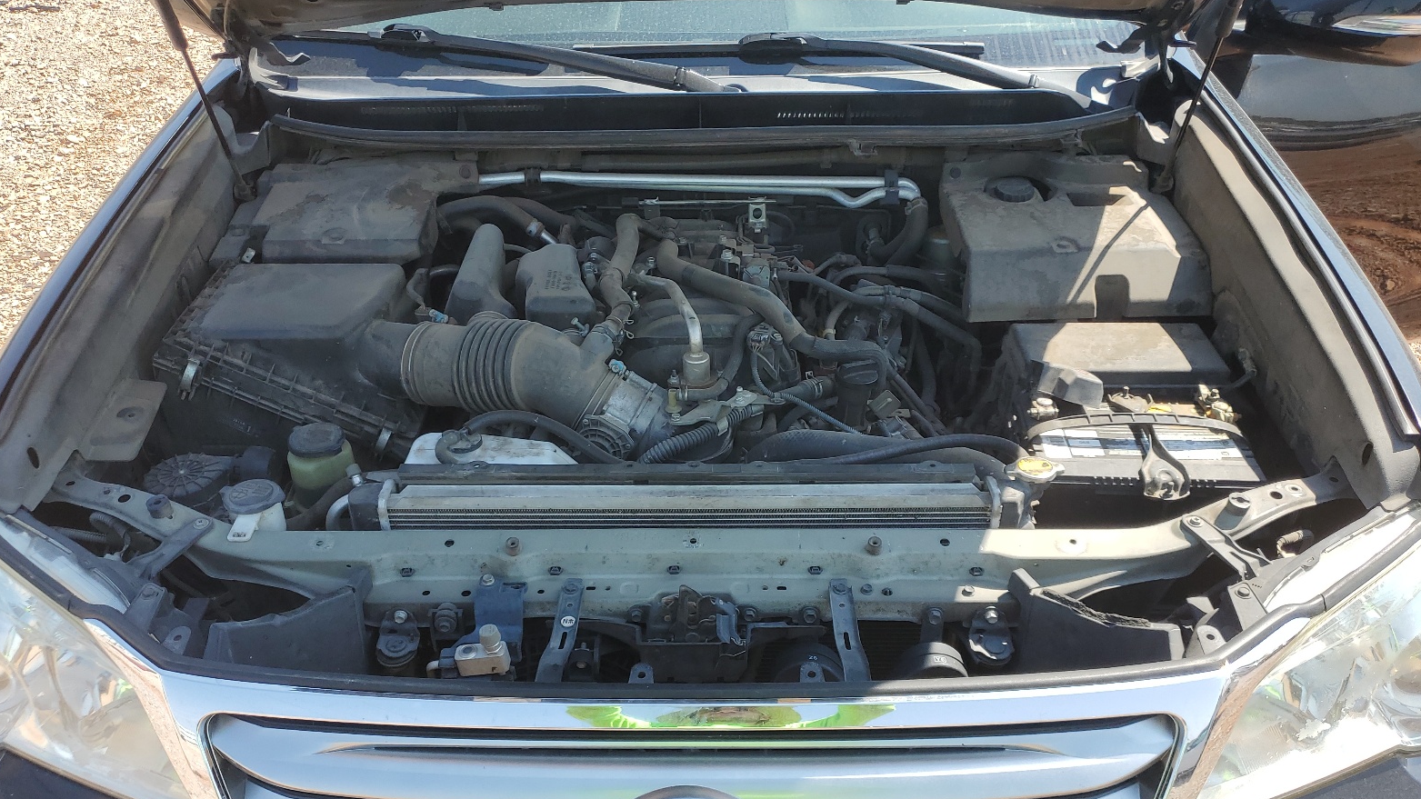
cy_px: 424
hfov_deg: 66.1
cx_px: 702
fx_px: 1093
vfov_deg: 40.2
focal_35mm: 29
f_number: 1.5
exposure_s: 1/1111
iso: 50
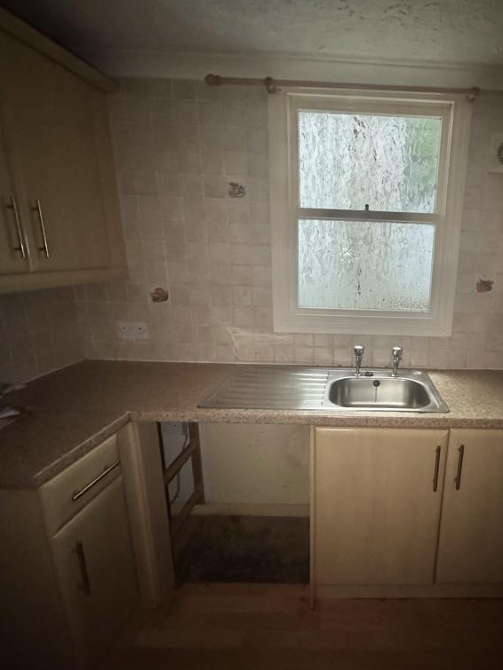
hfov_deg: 65.1
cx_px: 369
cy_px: 340
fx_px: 368
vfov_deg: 84.7
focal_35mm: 19
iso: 1250
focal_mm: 2.22
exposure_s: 1/47
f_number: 2.2
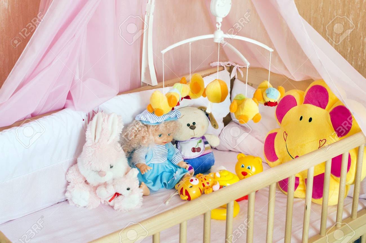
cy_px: 122
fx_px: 762
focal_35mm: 75
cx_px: 183
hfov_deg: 27.0
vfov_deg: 18.1
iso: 100
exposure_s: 1/13
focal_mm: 50
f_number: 7.1
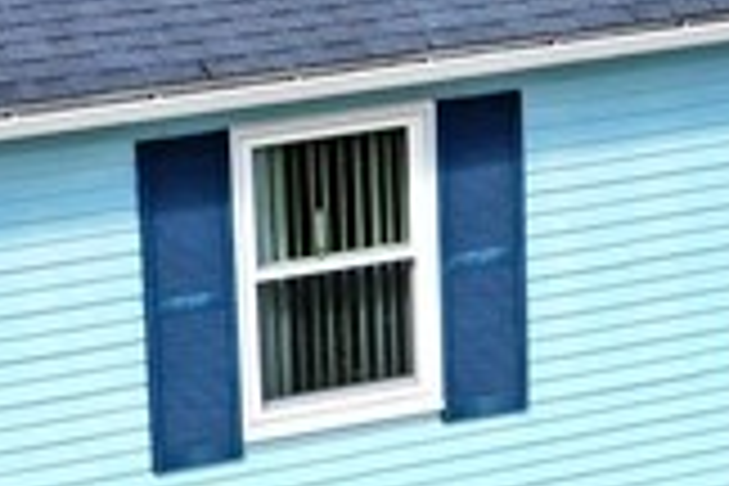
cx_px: 774
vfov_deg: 7.3
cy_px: 284
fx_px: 3807
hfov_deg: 10.8
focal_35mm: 188
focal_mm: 10.26
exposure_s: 1/320
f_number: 5.6
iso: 100
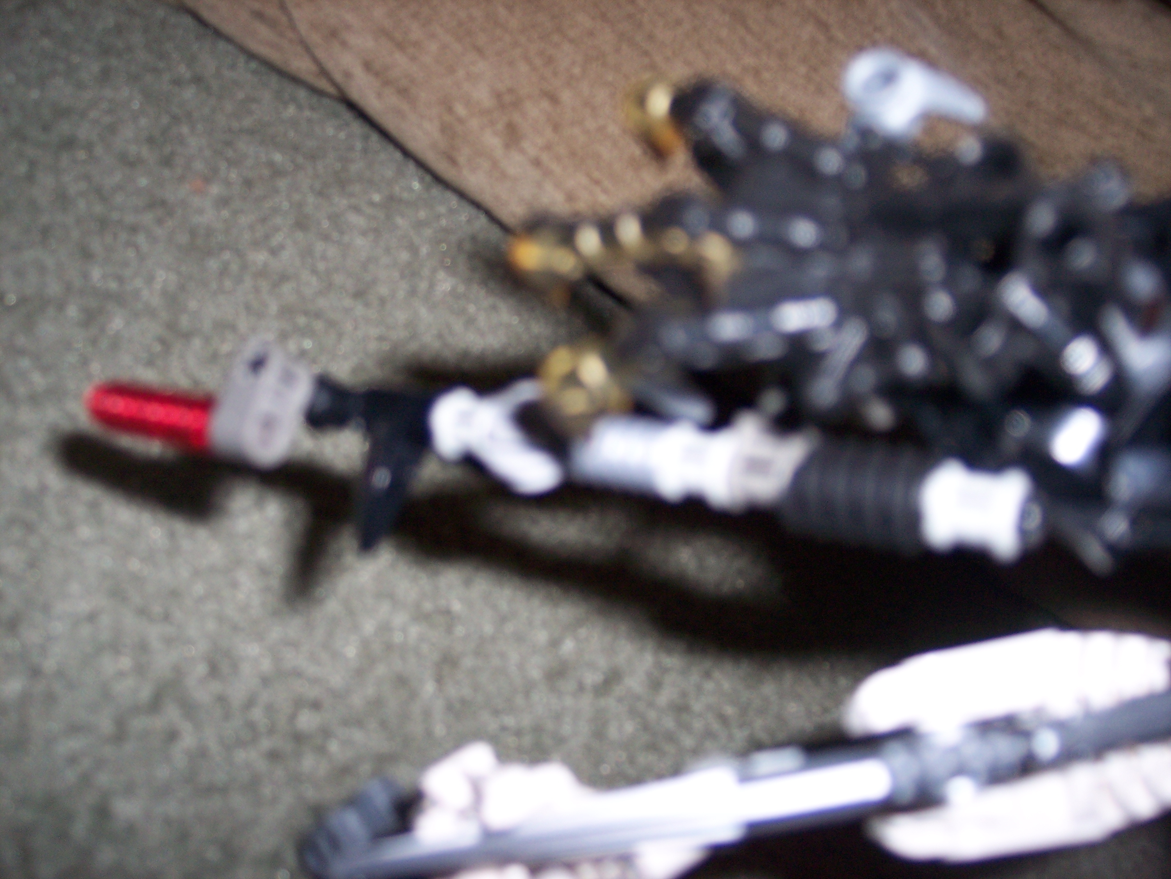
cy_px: 440
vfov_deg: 36.8
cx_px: 586
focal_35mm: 39
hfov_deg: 47.9
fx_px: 1319
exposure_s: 1/60
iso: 100
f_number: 2.8
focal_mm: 8
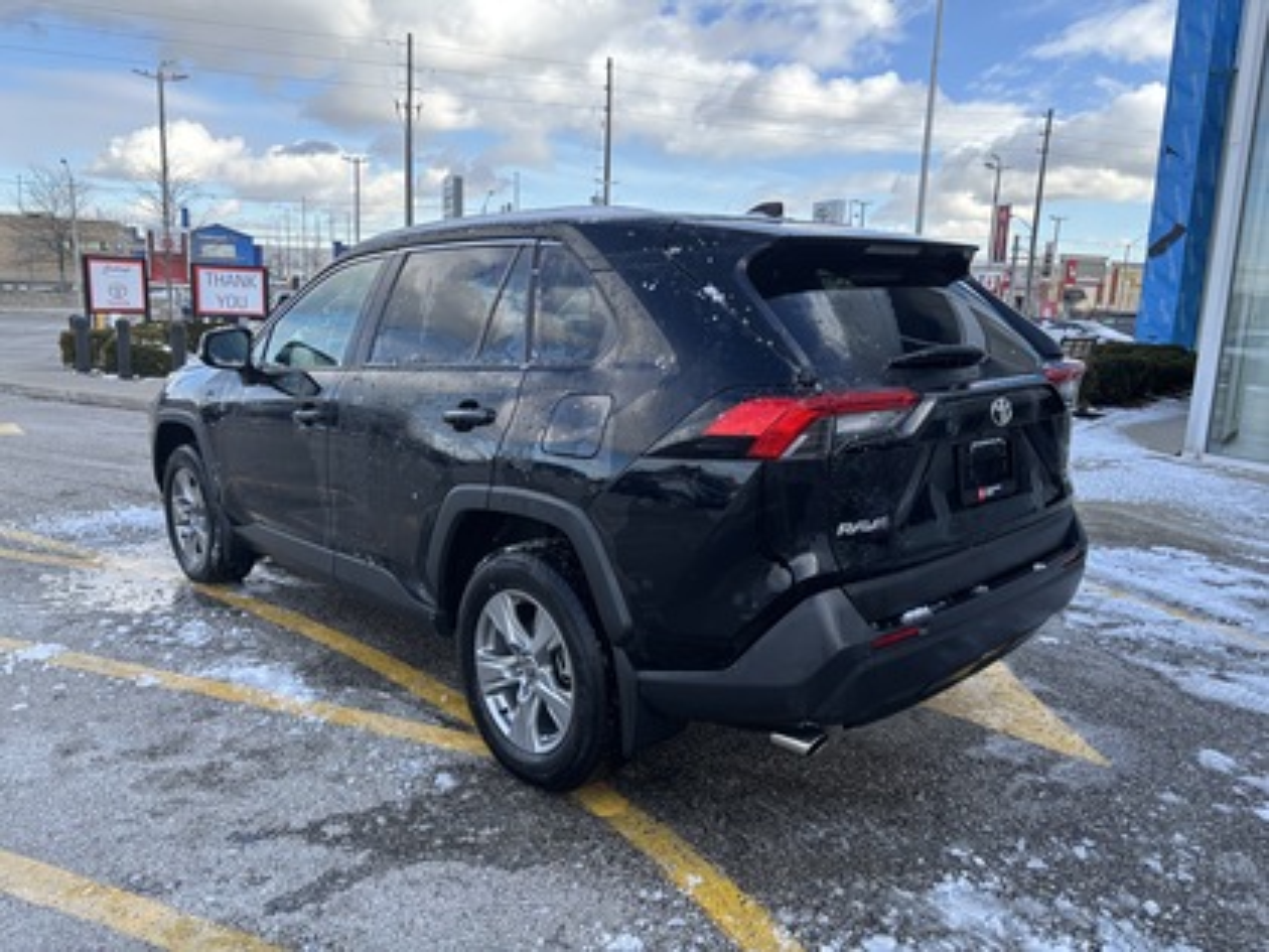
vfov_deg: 53.1
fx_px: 953
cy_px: 476
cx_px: 634
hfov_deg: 67.3
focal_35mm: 26
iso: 50
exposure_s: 1/903
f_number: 1.6
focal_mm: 5.96
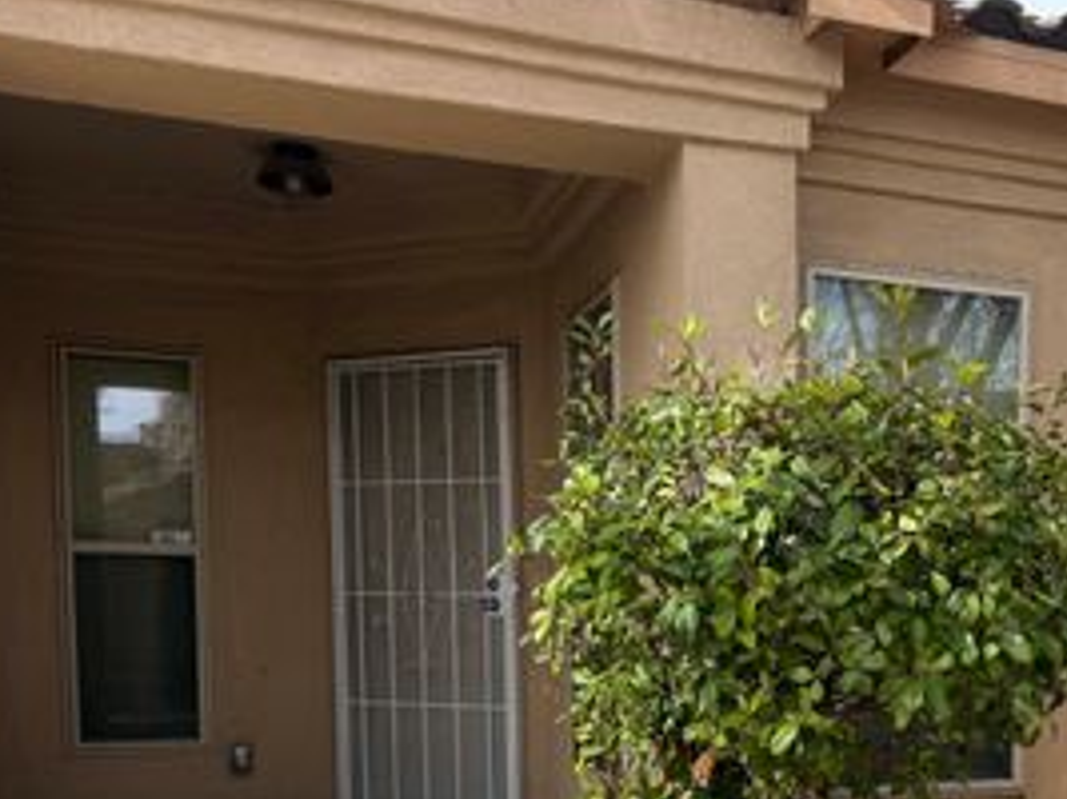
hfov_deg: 40.0
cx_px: 883
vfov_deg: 30.7
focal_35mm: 45
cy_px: 725
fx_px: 1386
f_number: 1.78
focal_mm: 6.76
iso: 80
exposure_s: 1/1410
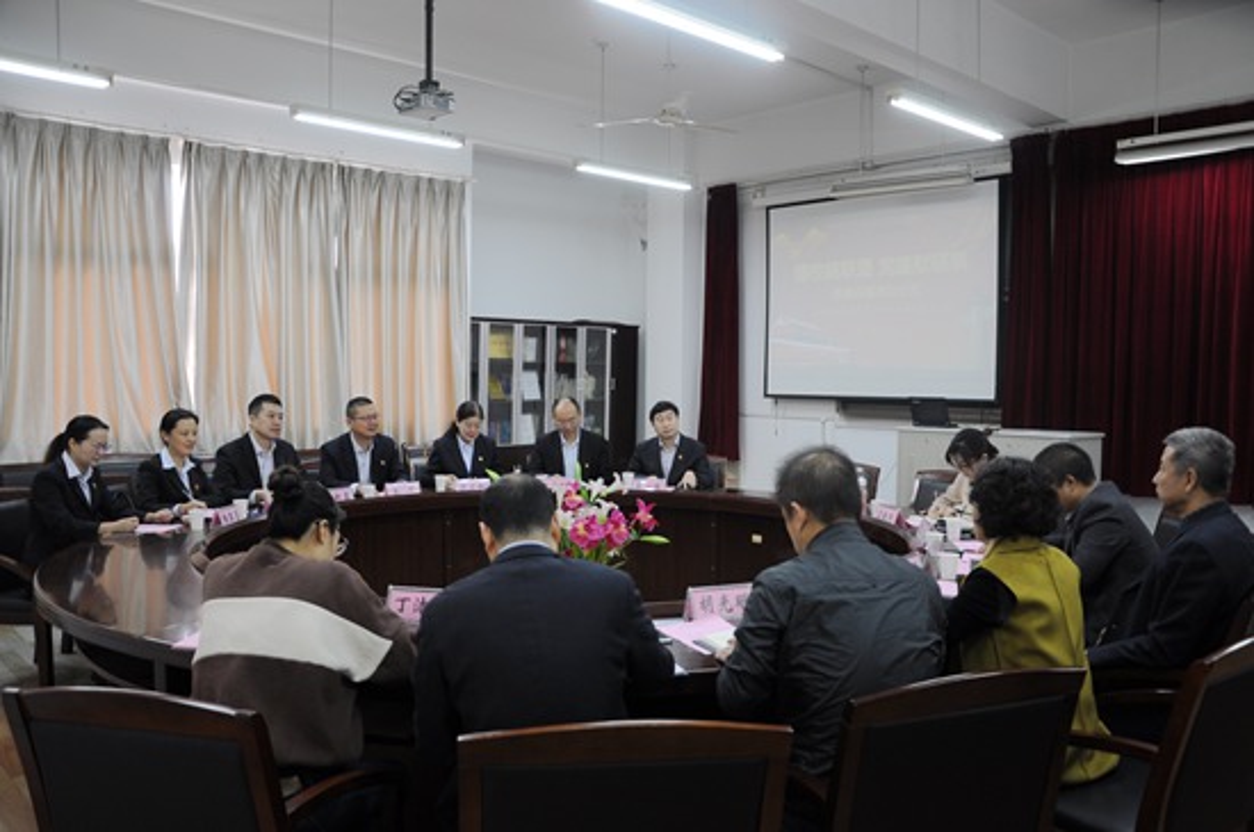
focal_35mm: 27
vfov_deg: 47.8
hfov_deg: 67.5
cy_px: 416
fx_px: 939
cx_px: 627
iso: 400
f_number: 3.5
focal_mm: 18
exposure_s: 1/30
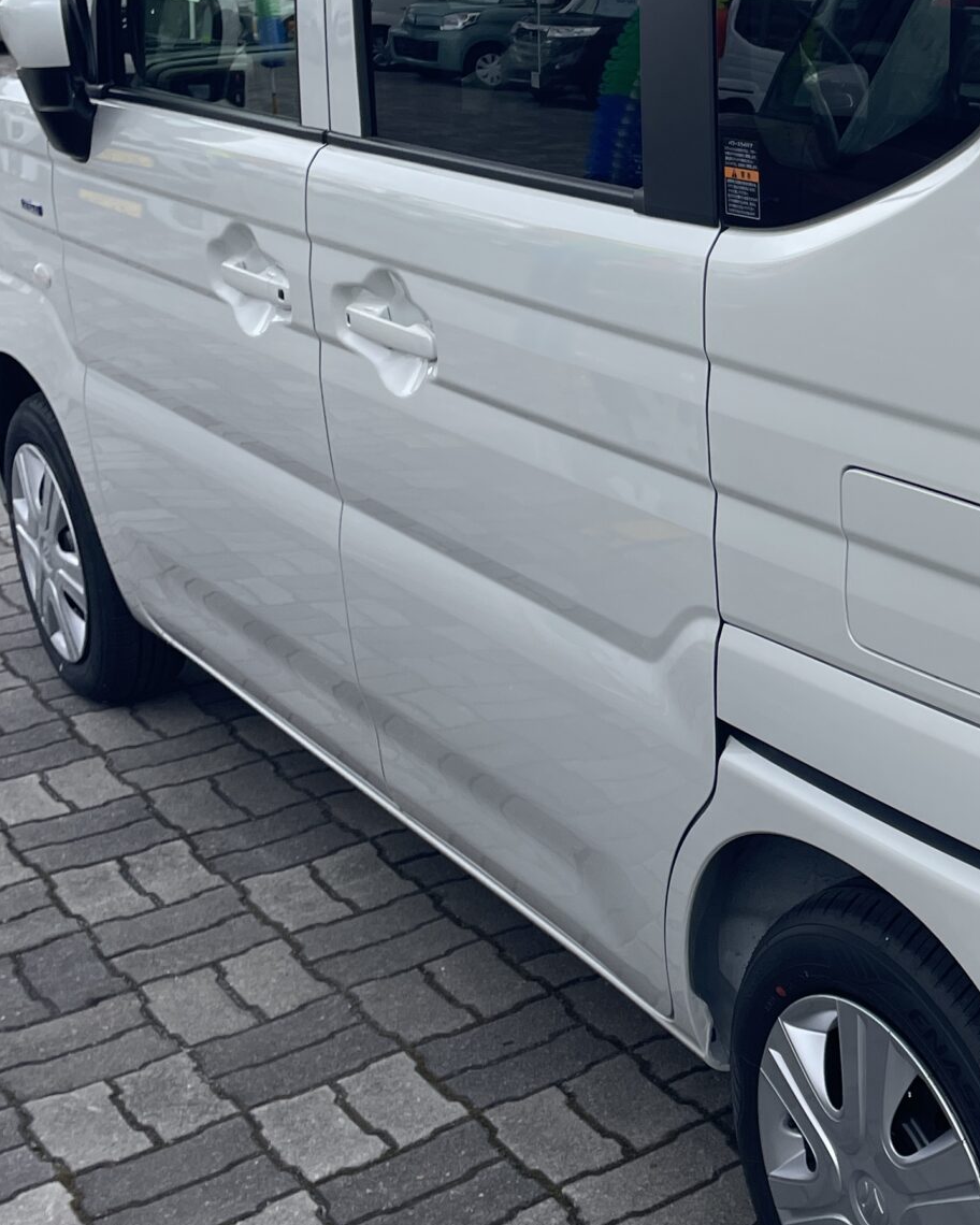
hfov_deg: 24.6
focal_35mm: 57
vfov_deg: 32.9
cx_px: 1116
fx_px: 2067
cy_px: 459
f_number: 1.6
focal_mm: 4.2
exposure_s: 1/849
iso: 32
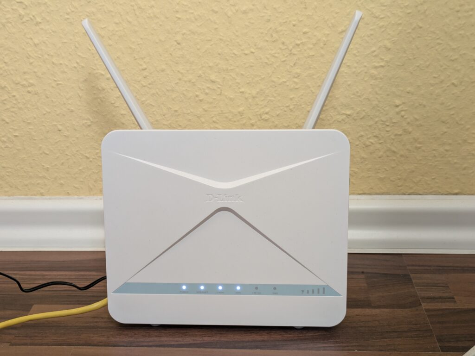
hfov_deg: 37.5
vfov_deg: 28.6
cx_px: 238
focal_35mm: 51
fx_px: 700
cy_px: 178
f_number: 1.89
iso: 81
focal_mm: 5.43
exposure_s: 1/33.3
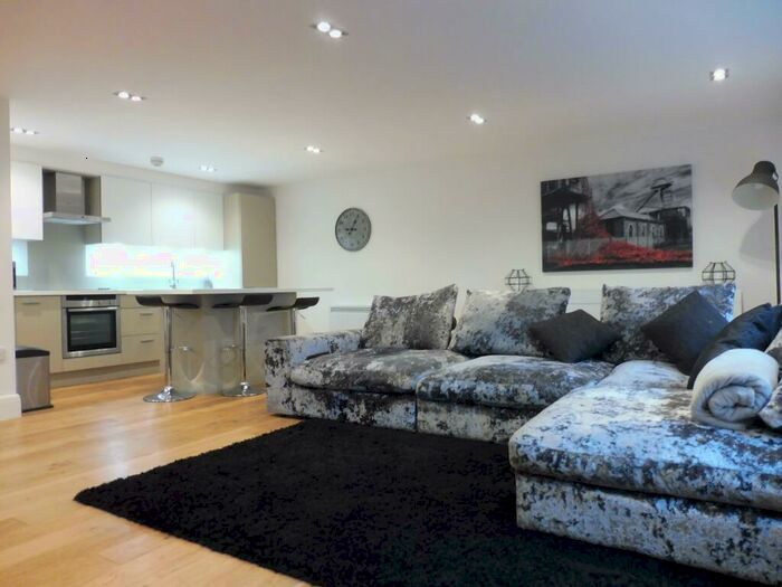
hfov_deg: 71.6
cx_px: 391
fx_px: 542
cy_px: 294
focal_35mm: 24
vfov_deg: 56.8
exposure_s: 1/25
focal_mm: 4.3
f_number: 3.3
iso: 400
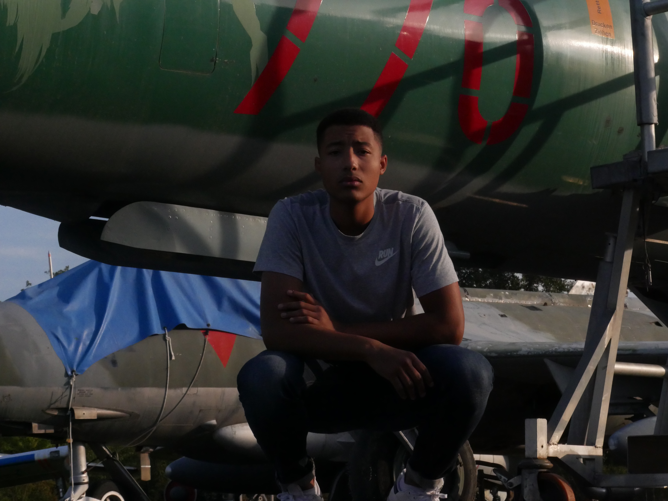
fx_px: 1776
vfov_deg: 16.1
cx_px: 334
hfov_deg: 21.3
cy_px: 250
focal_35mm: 92
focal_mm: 46
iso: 3200
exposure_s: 1/2000
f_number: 14
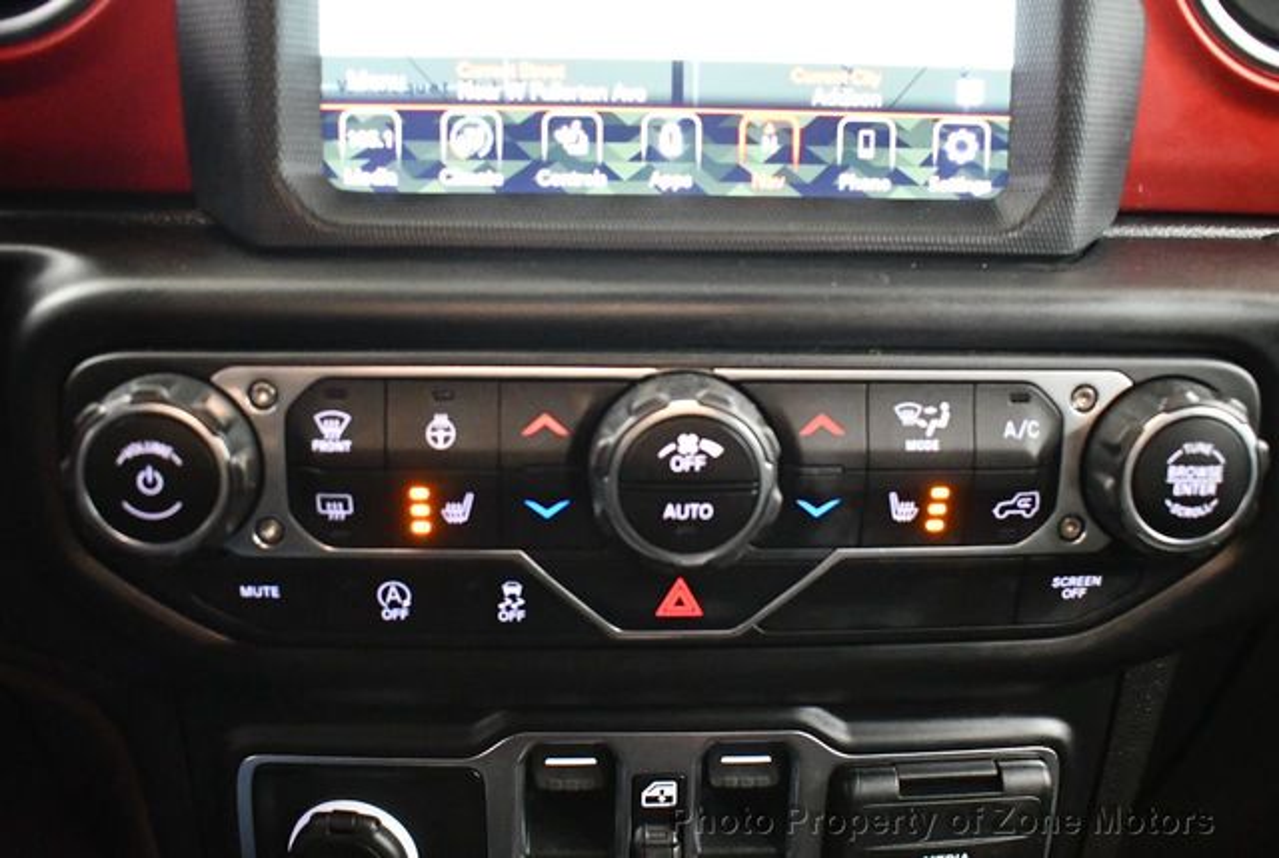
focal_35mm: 36
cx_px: 640
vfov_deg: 37.0
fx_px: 1281
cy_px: 429
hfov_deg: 53.1
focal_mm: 18
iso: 7200
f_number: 3.5
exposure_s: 1/60
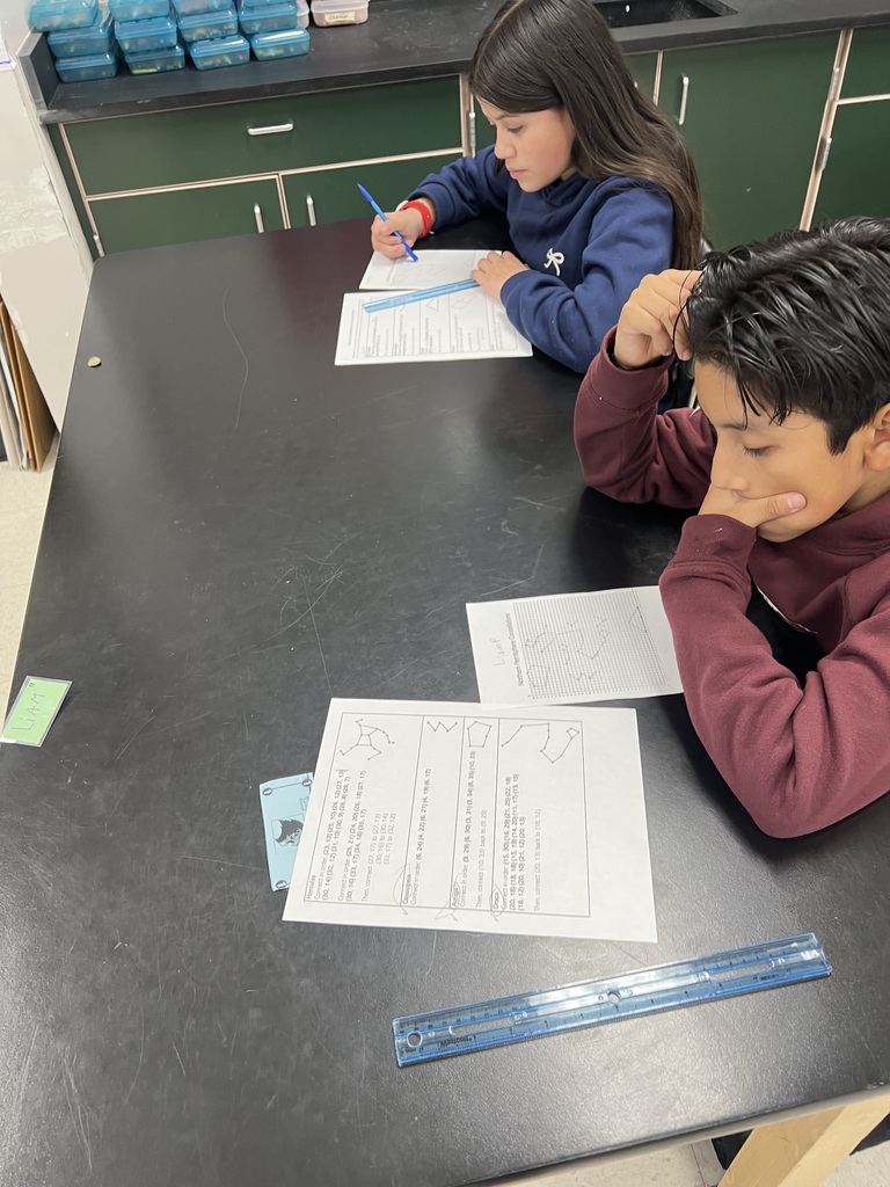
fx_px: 891
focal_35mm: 26
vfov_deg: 67.3
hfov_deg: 53.1
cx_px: 445
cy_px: 594
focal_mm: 5.7
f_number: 1.5
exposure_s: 1/60
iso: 100
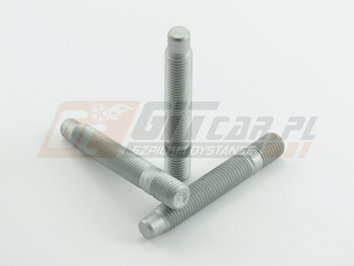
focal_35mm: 180
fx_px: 1842
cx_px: 177
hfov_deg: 11.0
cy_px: 133
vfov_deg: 8.3
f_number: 6.7
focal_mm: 32.2
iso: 400
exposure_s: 1/125
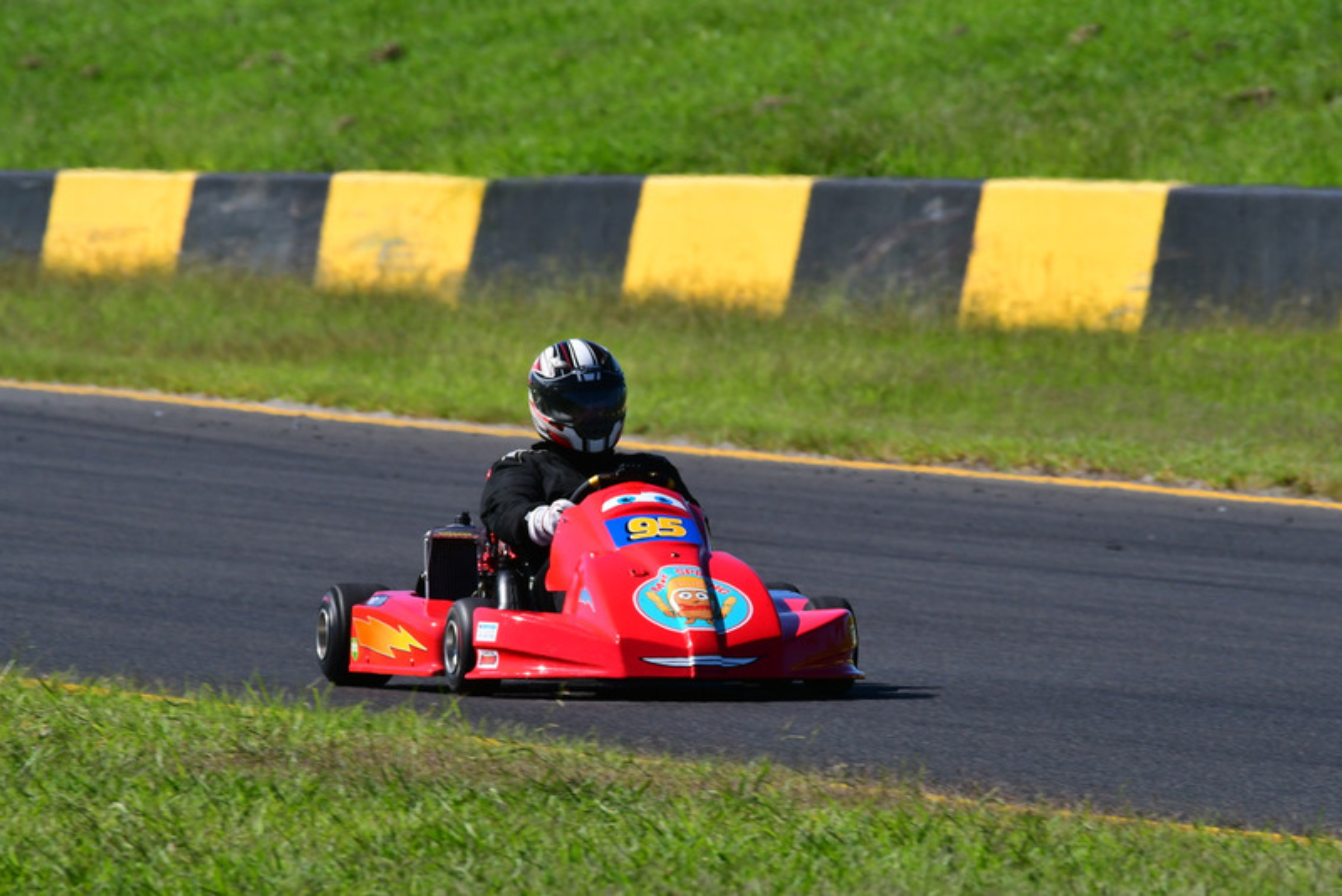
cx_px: 671
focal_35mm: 750
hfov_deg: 2.7
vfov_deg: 1.8
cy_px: 448
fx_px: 27967
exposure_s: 1/640
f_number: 13
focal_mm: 500
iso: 500
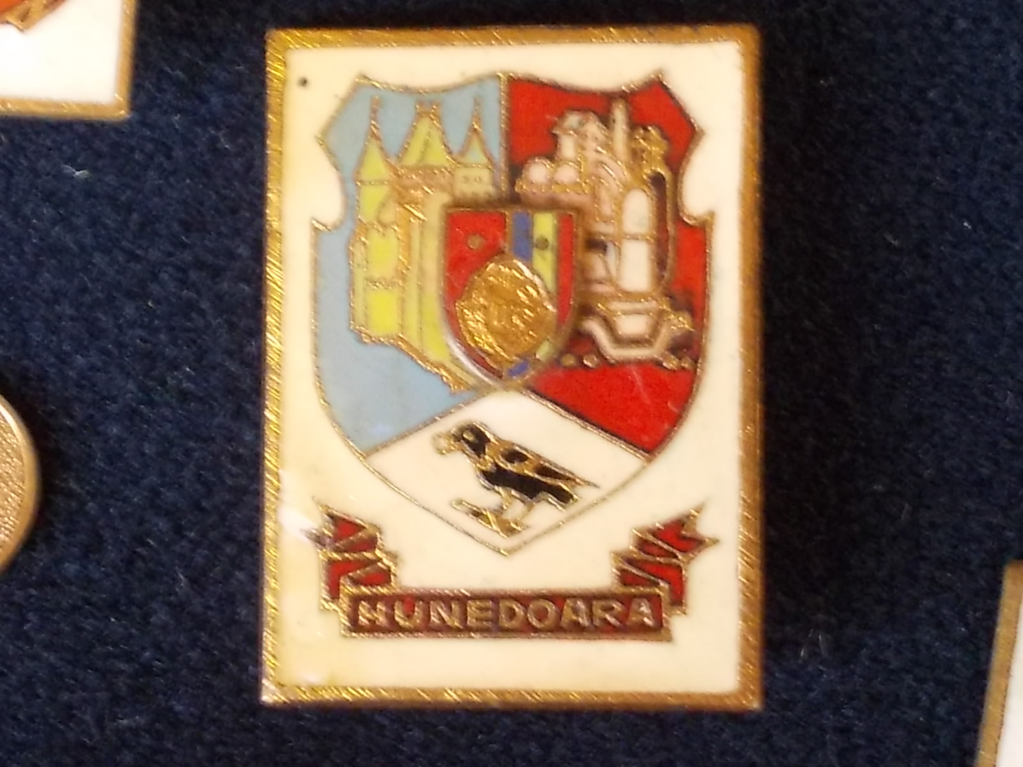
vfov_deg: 33.6
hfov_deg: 43.9
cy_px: 384
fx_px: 1271
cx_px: 512
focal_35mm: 43
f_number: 3.3
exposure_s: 1/20
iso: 200
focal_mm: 6.1
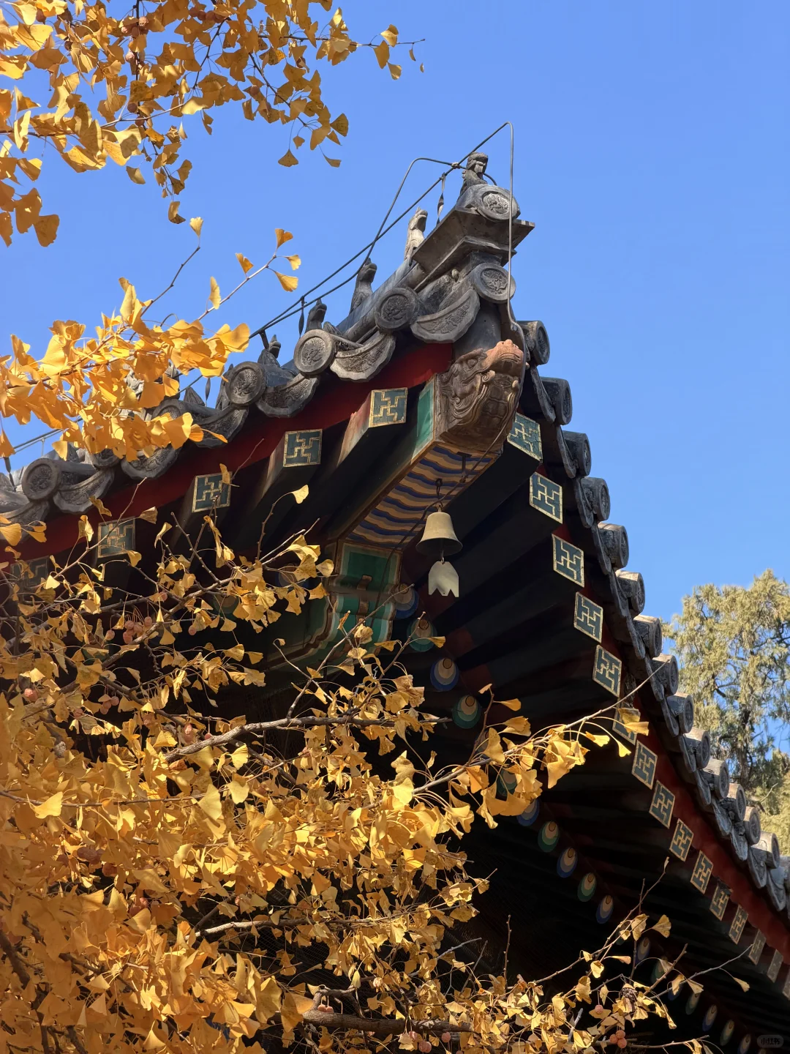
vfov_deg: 19.6
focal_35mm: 100
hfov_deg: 14.8
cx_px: 395
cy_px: 527
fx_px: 3043
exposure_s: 1/379
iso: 50
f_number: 2.8
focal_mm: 16.89
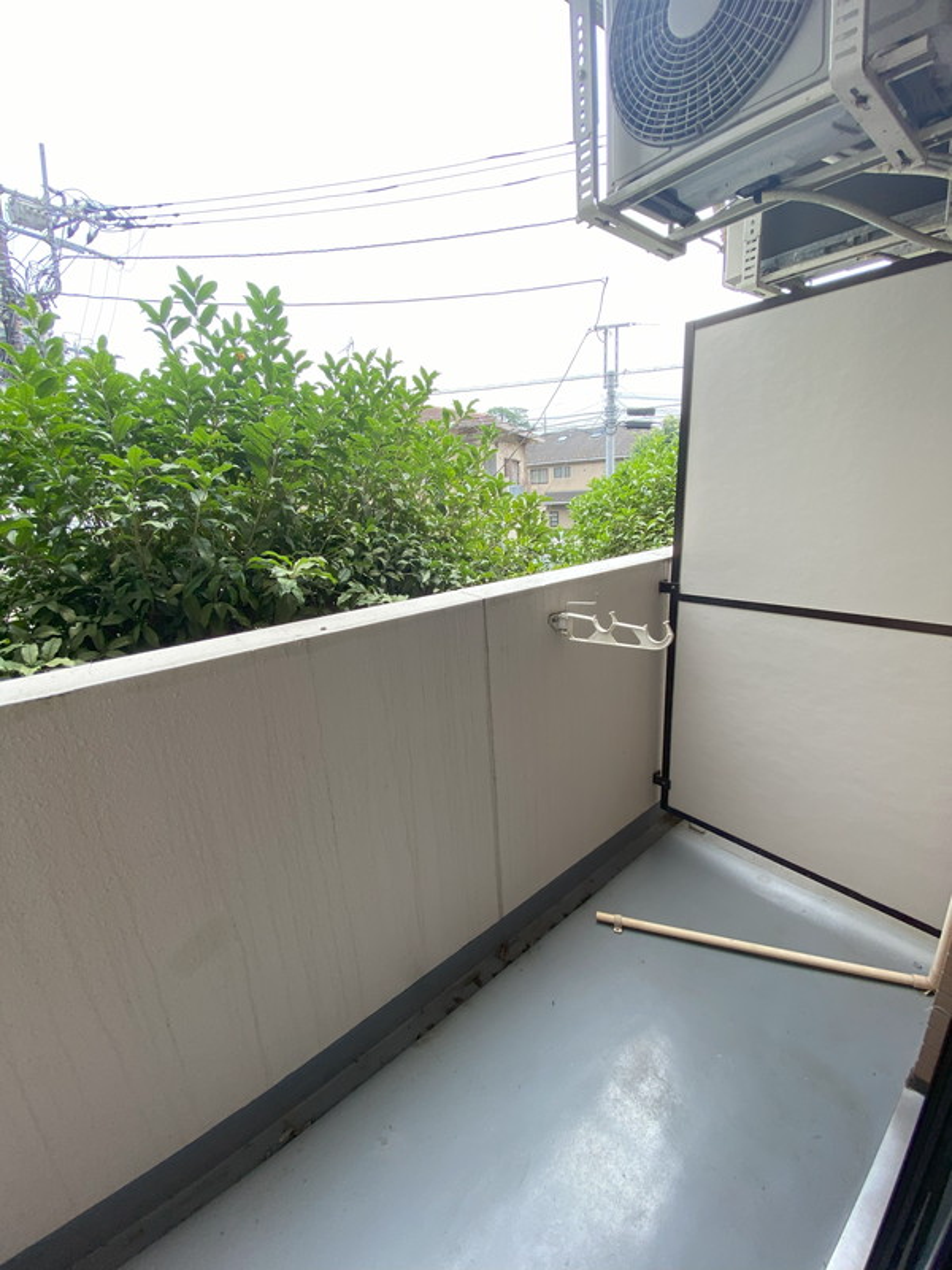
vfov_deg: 106.2
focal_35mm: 13
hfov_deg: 89.9
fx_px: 477
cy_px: 635
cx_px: 476
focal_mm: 1.54
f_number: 2.4
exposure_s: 1/147
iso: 20
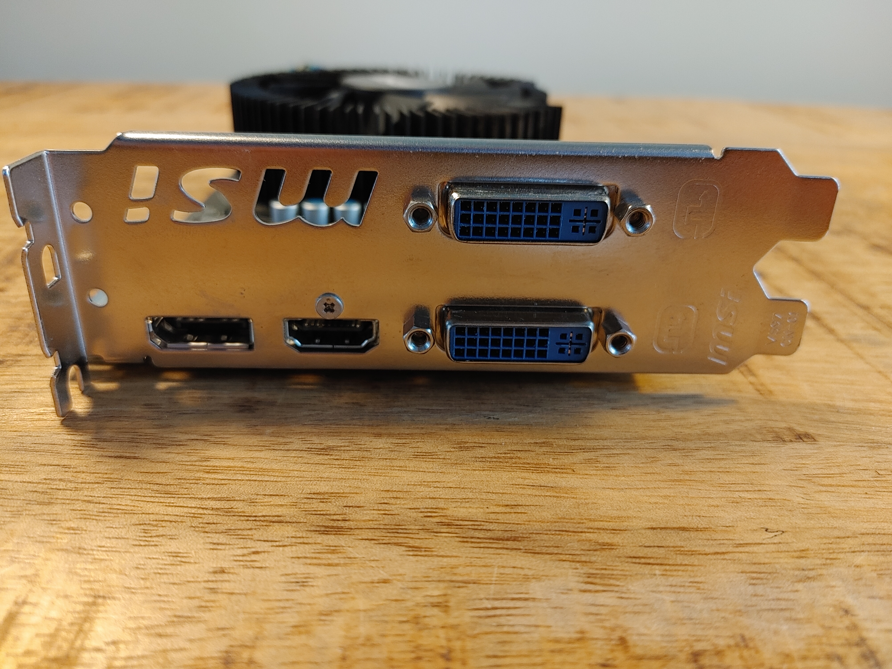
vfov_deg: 53.1
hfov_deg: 67.3
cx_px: 446
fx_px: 670
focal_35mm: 26
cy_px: 334
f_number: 1.8
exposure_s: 1/100
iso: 250
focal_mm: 4.81
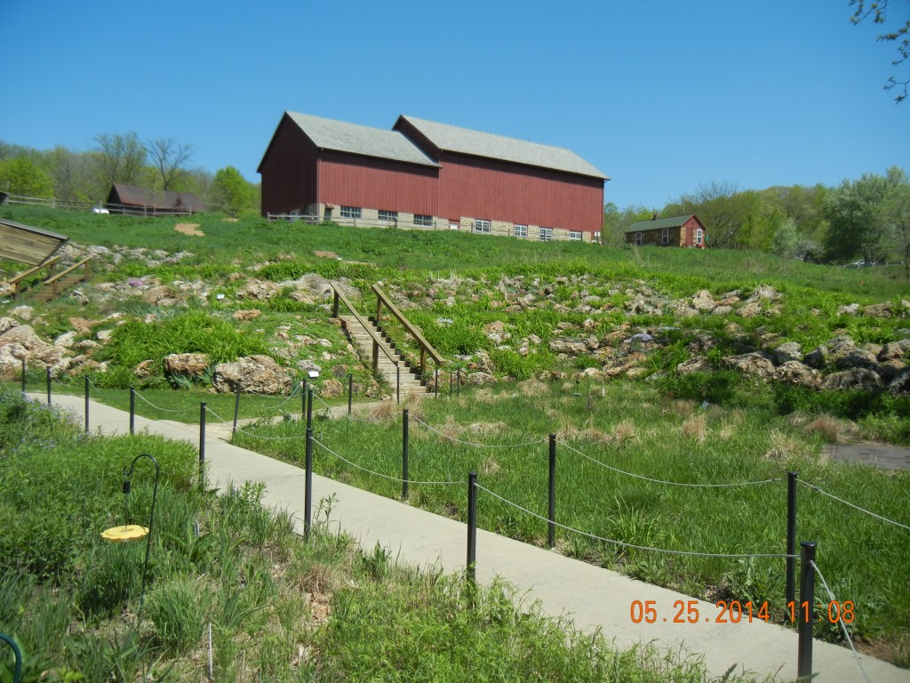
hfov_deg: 60.0
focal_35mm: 30
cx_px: 455
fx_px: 789
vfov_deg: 46.8
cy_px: 342
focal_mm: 5.4
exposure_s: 1/420
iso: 160
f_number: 7
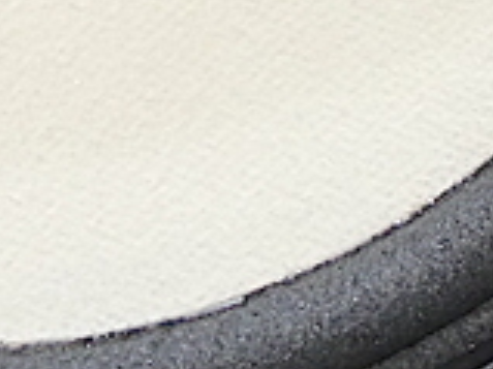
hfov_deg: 2.4
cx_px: -56
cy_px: -474
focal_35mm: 816
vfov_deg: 1.8
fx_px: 11613
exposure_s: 1/8
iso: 200
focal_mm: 24.2
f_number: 5.3
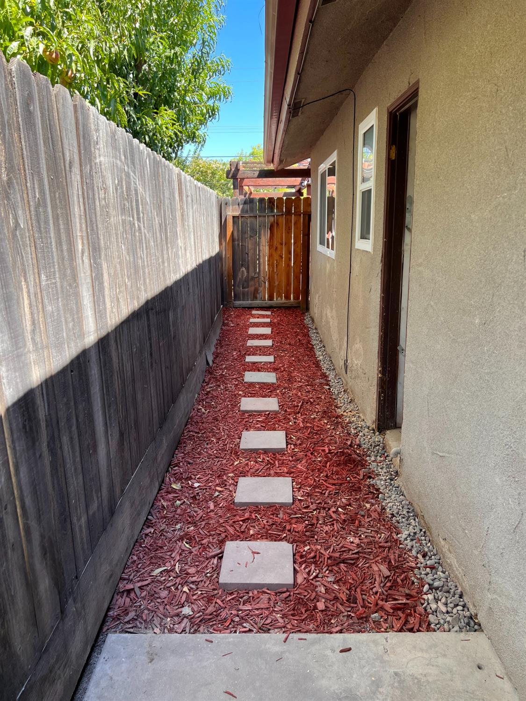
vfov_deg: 67.3
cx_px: 263
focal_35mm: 26
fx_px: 527
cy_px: 350
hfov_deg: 53.1
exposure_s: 1/389
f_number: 1.5
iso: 50
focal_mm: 5.7
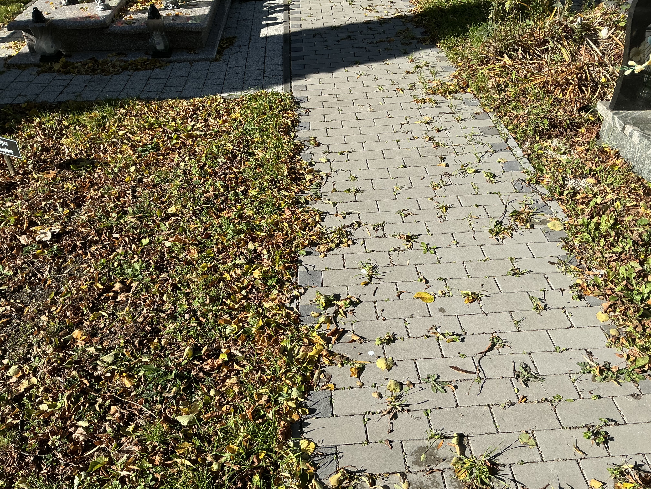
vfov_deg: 49.7
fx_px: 527
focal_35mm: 28
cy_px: 244
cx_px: 326
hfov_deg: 63.4
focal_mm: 3
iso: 25
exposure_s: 1/1221
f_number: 1.8
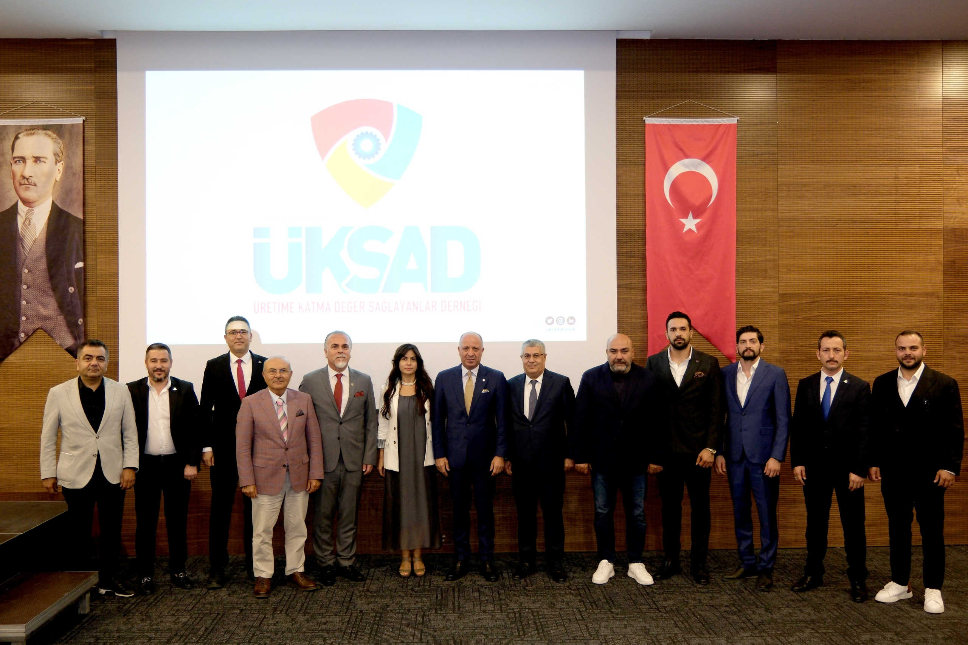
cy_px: 322
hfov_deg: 57.2
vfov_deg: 40.0
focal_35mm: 33
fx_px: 887
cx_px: 484
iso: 1250
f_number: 2.8
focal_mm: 22
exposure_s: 1/60
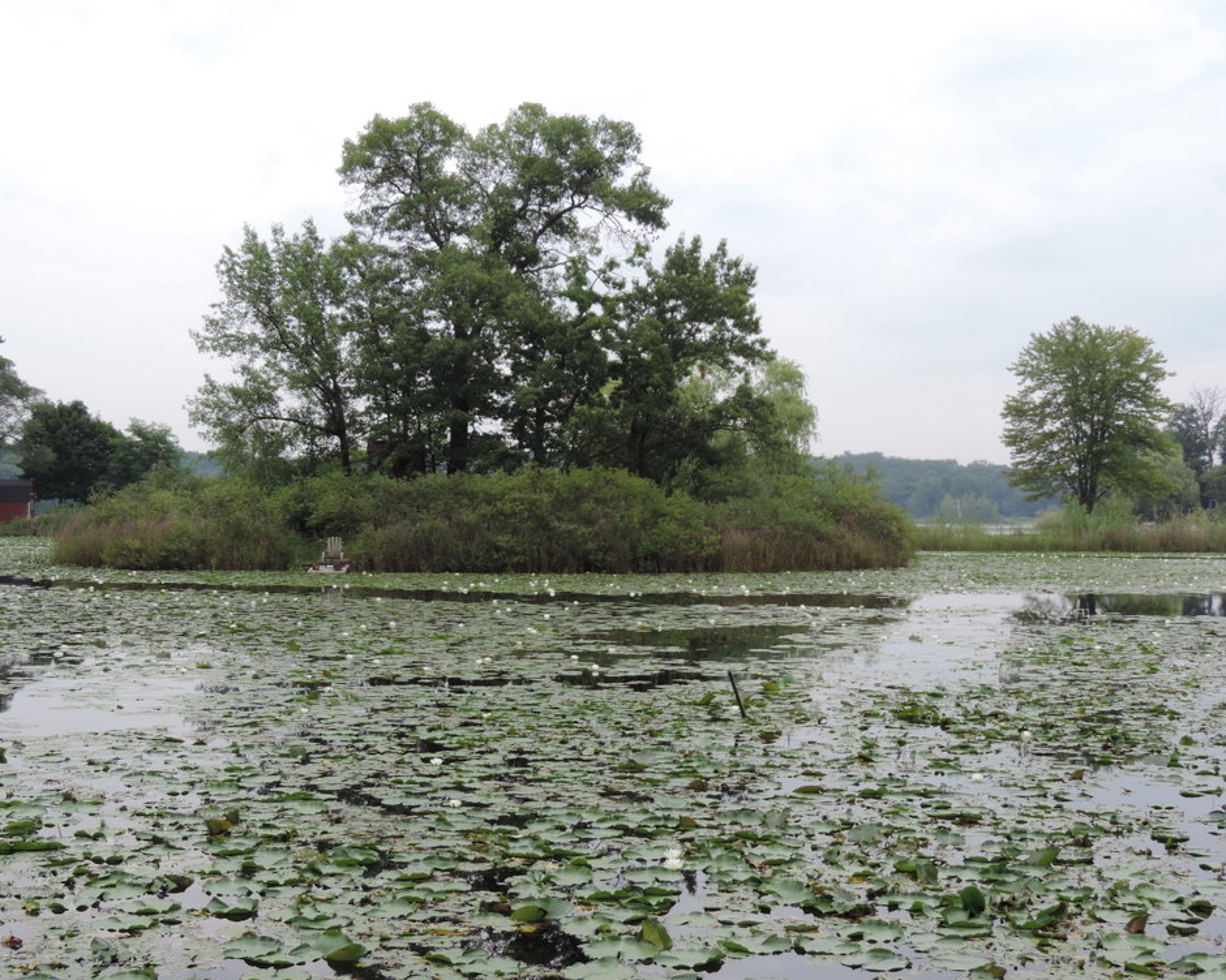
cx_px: 604
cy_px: 490
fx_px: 1814
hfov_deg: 37.3
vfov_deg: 30.3
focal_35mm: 50
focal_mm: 8.3
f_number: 3.5
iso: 80
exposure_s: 1/200
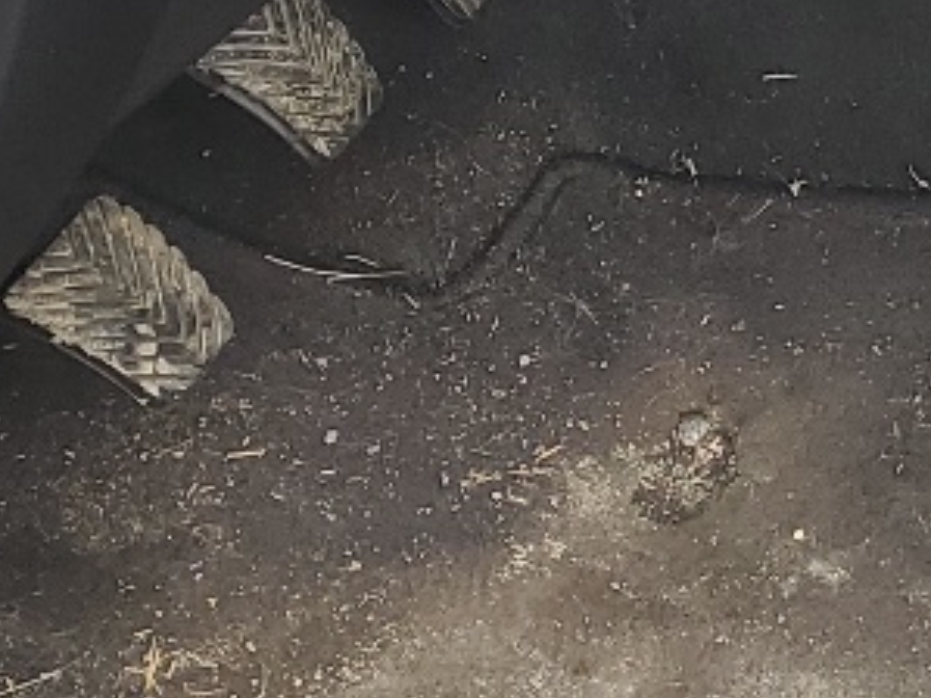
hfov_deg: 12.5
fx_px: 3737
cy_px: -411
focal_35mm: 139
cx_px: 1874
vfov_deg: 10.2
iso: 50
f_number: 1.5
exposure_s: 1/217
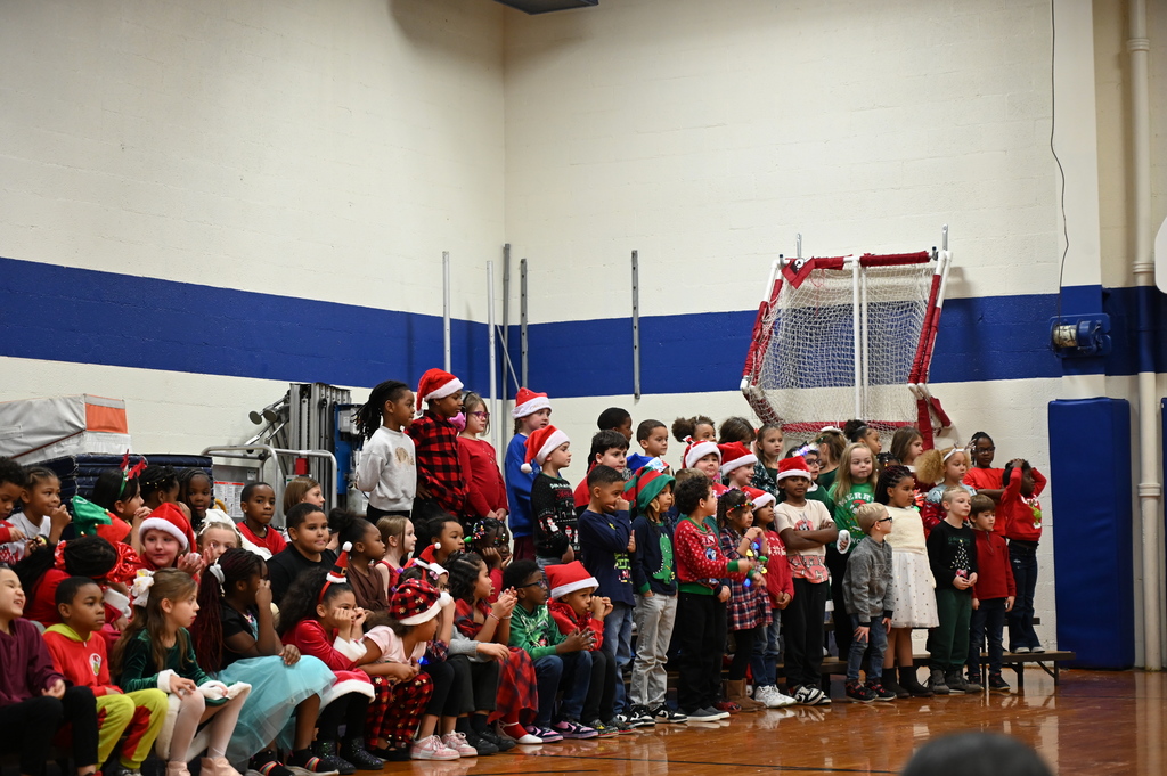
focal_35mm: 70
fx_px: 2267
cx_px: 584
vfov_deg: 19.4
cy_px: 388
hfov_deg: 28.9
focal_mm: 70
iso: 2000
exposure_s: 1/125
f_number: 4
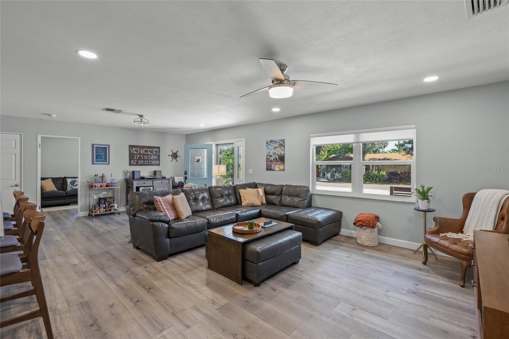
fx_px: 226
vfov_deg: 73.7
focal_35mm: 16
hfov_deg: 96.7
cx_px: 254
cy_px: 170
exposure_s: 1/3
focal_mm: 16
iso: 250
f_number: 6.3
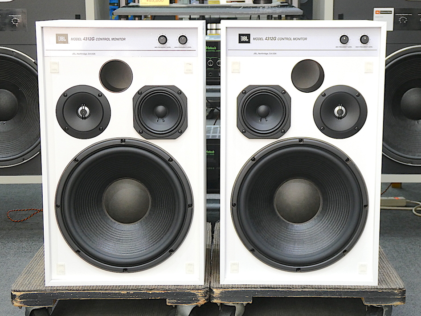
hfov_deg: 29.4
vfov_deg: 22.3
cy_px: 158
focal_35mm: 66
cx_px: 212
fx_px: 803
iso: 200
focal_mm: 11.7
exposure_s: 1/13
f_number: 4.4
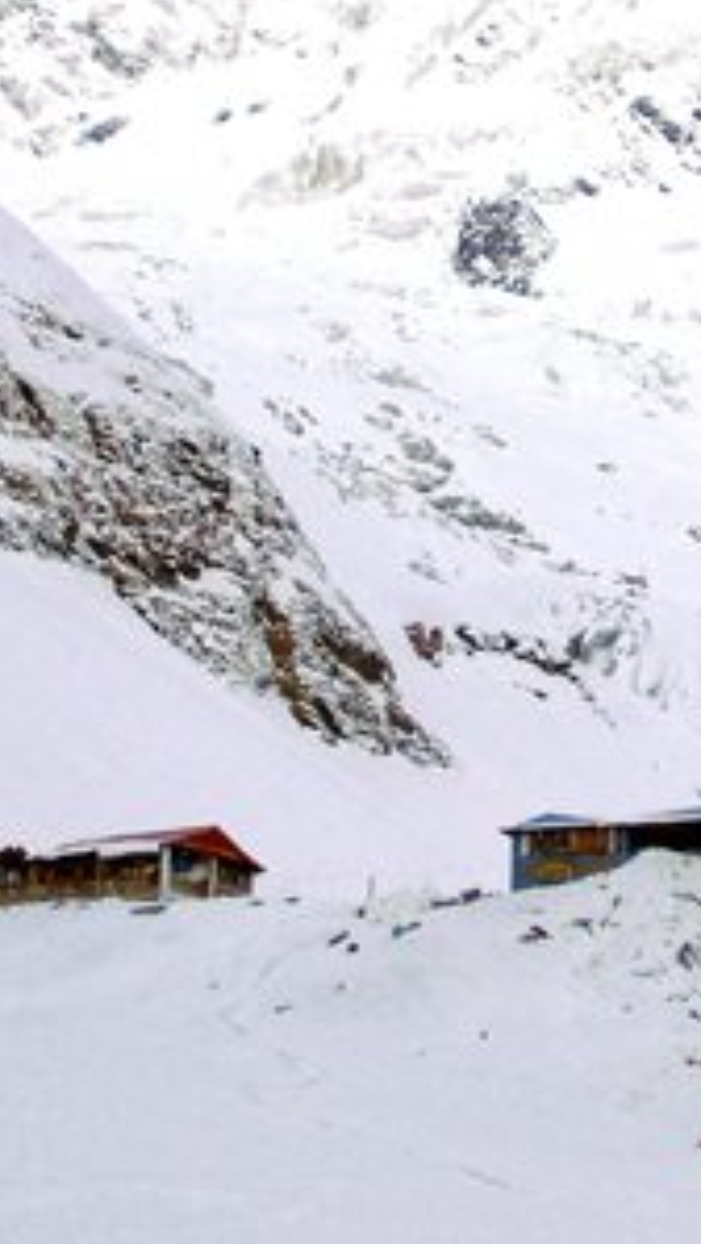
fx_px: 3893
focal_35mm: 118
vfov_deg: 18.1
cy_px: 497
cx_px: 593
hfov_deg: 10.3
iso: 320
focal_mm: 28
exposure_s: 1/50
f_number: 3.5
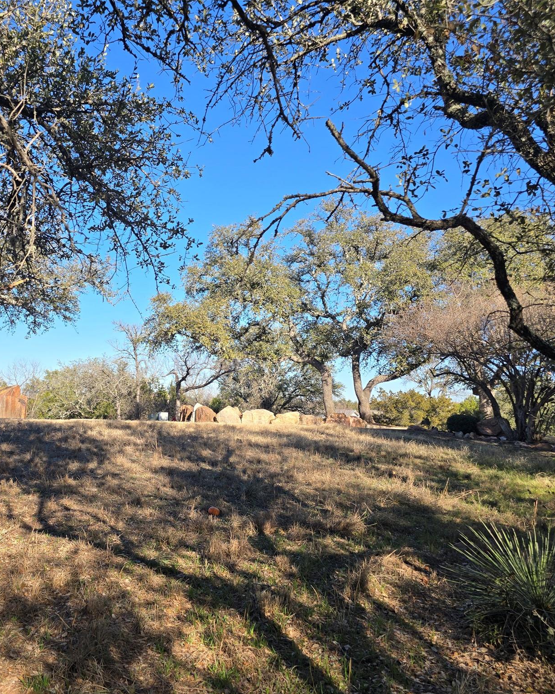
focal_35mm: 30
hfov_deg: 47.9
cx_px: 198
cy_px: 347
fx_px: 616
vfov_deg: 58.8
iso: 12
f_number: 1.7
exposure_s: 1/463
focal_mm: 6.3
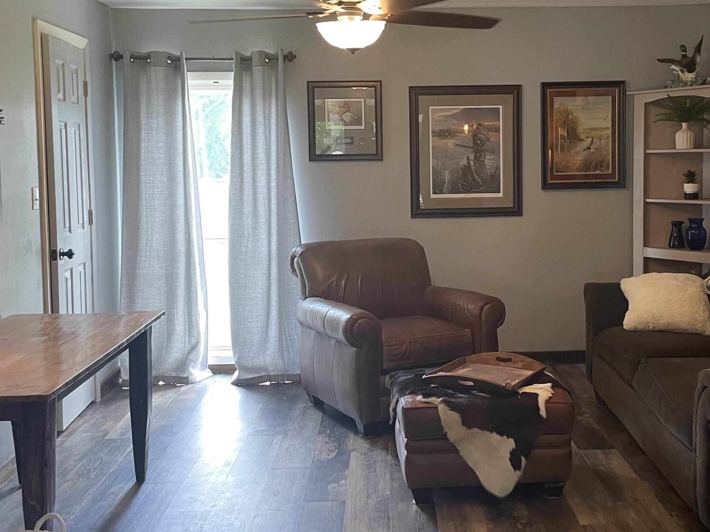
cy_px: 218
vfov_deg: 34.3
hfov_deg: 44.6
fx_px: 861
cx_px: 414
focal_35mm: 42
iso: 160
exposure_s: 1/60
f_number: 1.6
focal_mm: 4.2
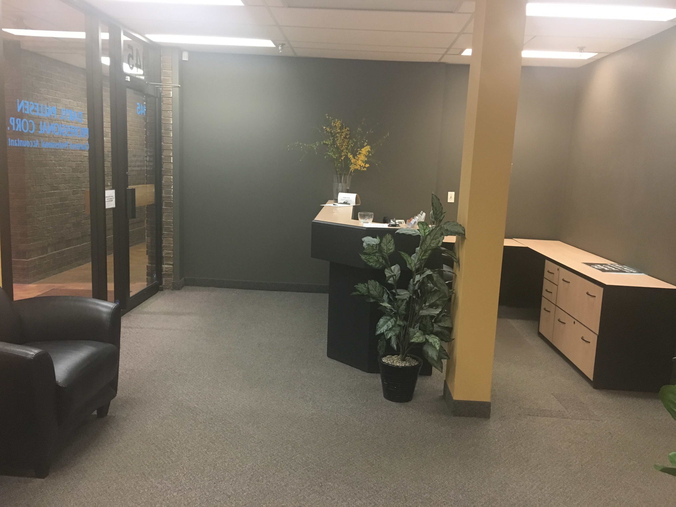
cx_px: 338
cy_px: 254
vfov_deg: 48.2
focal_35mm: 29
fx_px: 566
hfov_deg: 61.7
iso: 200
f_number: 2.2
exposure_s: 1/24
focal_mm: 4.15
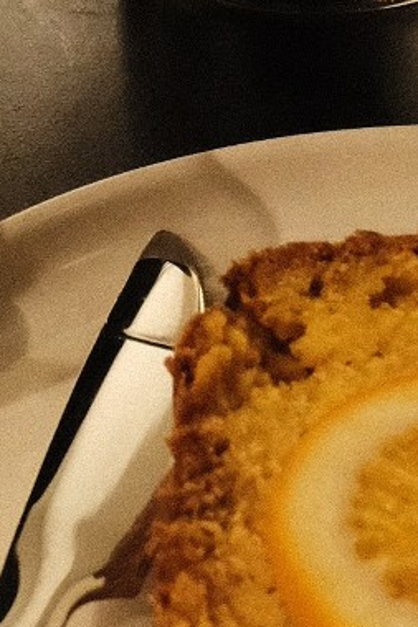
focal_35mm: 164
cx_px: 107
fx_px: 2854
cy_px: 142
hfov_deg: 8.4
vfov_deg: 12.5
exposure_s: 1/60
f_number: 7.1
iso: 12800
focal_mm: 23.5
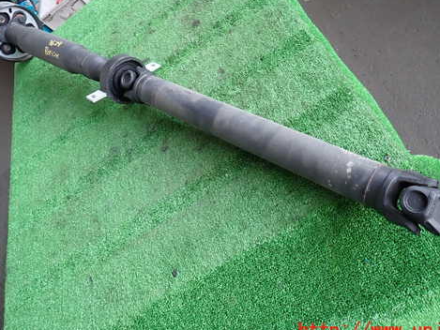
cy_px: 132
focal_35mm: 32
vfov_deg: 44.0
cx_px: 229
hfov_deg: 56.8
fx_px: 407
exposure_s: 1/60
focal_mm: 4.5
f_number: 2
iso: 160
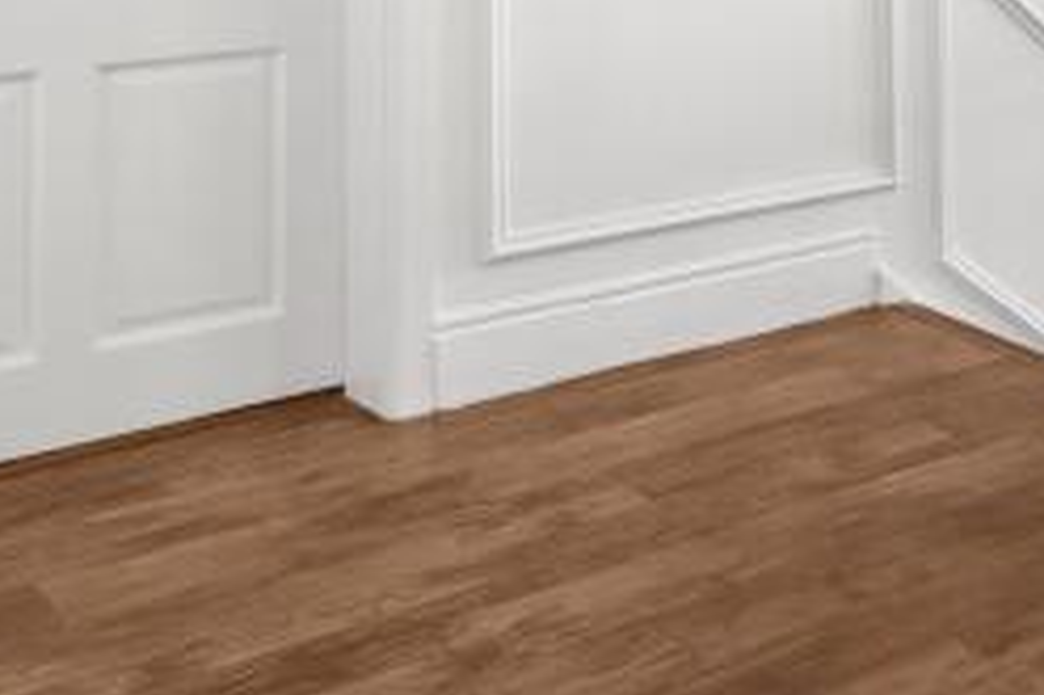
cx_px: 1364
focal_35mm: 64
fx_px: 1857
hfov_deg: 26.5
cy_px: -221
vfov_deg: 19.5
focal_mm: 15.5
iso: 220
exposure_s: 1/15
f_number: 7.1
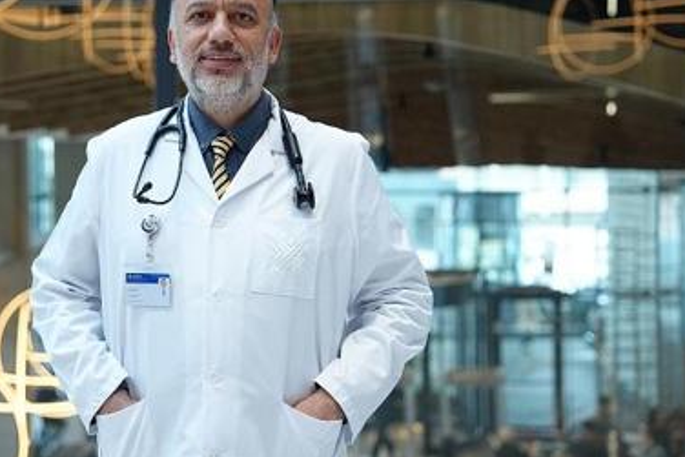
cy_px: 198
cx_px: 227
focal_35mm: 81
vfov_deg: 16.9
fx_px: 1542
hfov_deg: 24.9
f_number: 2.8
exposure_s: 1/500
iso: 800
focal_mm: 58
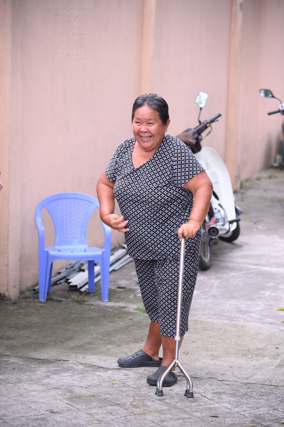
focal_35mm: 105
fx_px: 1244
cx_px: 142
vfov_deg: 19.5
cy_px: 214
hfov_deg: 13.0
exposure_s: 1/500
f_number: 4
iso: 400
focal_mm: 105
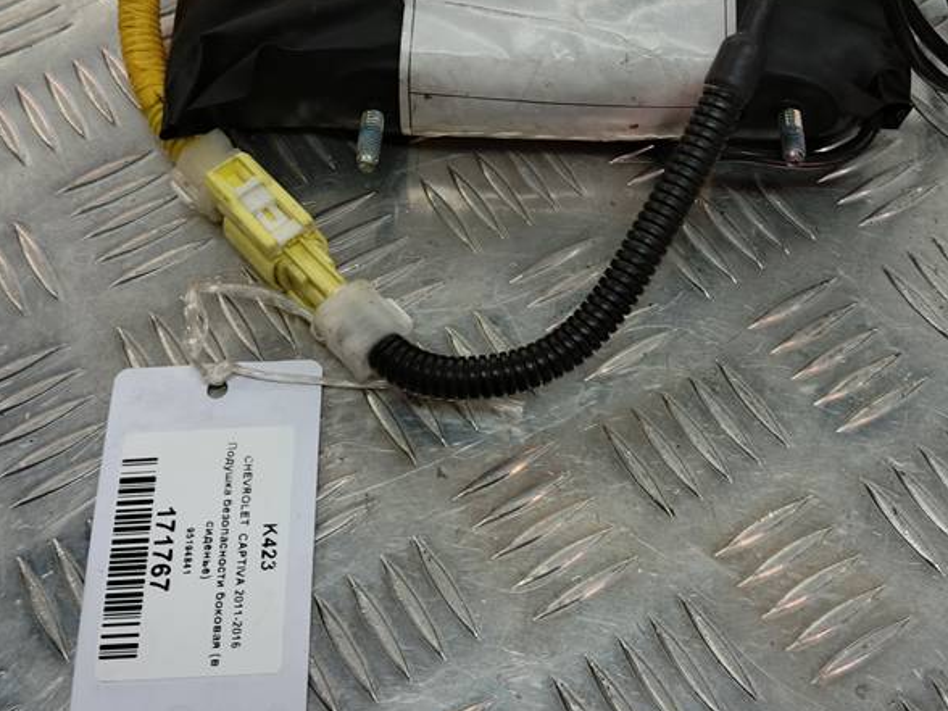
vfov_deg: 30.7
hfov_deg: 40.4
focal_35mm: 47
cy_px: 239
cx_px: 535
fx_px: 1287
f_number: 1.6
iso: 85
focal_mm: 4.11
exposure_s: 1/33.3
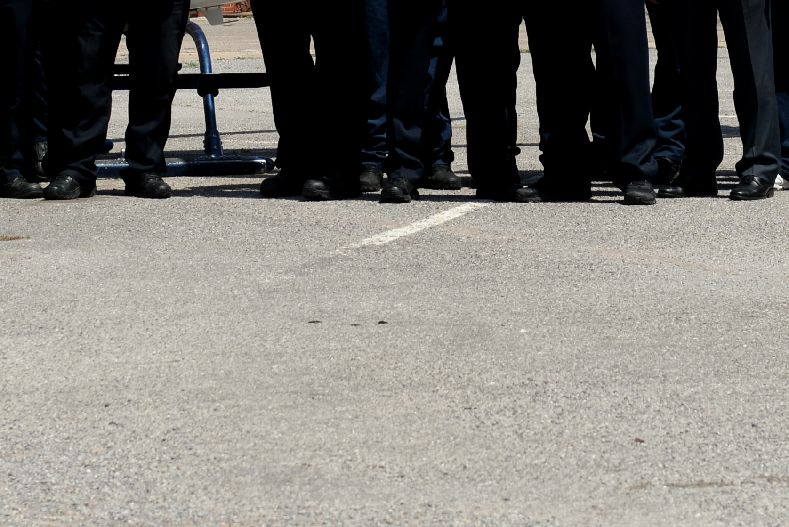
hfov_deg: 10.2
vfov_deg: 6.8
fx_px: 4407
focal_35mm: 201
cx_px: 367
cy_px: -57
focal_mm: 56
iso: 100
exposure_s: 1/320
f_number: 8
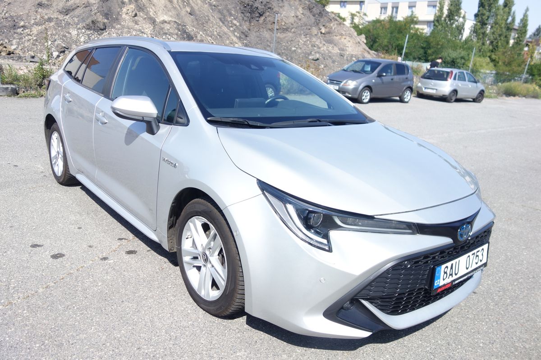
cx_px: 270
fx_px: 421
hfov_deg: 65.5
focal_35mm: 28
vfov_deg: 46.4
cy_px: 180
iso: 125
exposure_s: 1/2000
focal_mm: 10.4
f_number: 1.8
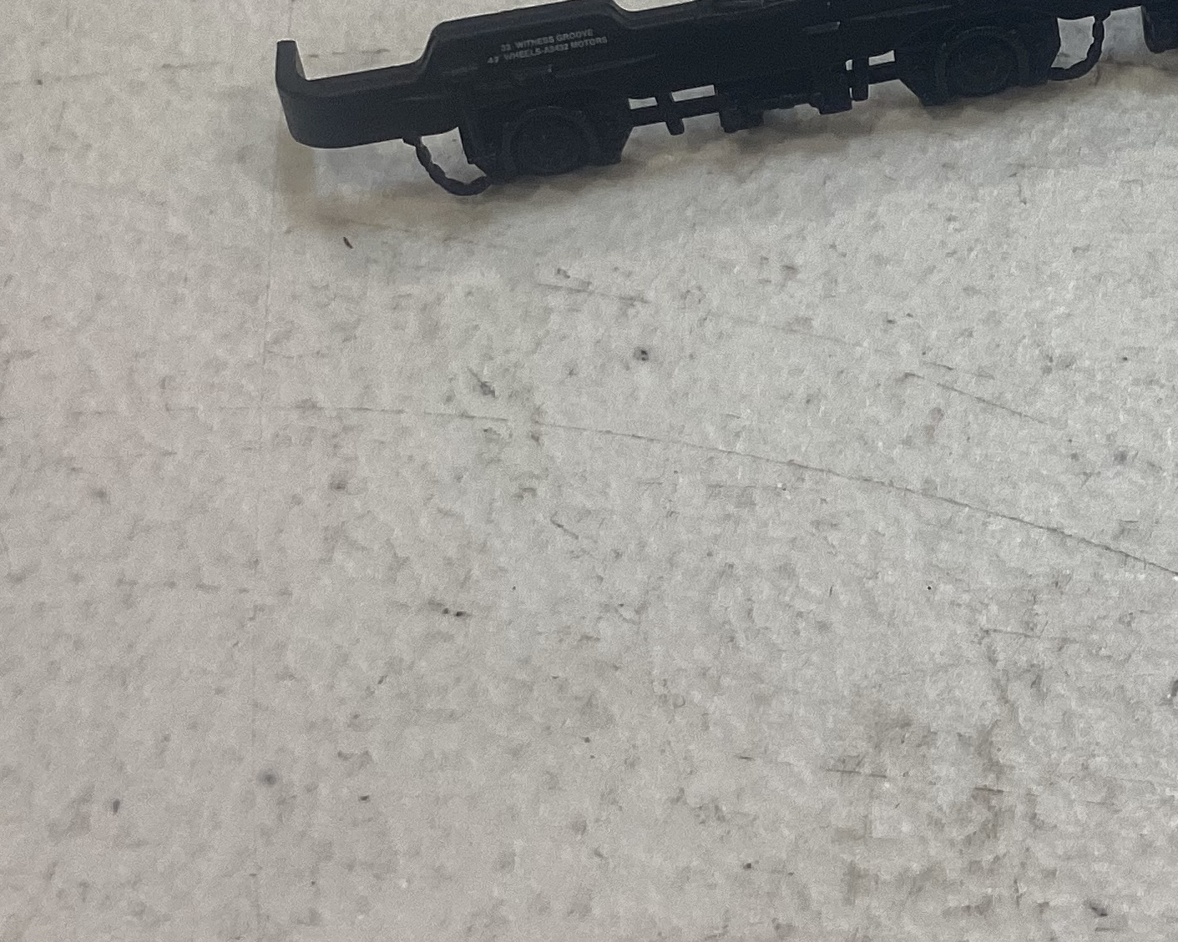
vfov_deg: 21.4
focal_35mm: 70
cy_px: 123
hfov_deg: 26.4
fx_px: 2441
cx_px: 1013
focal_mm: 3.3
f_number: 2.4
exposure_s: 1/120
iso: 80
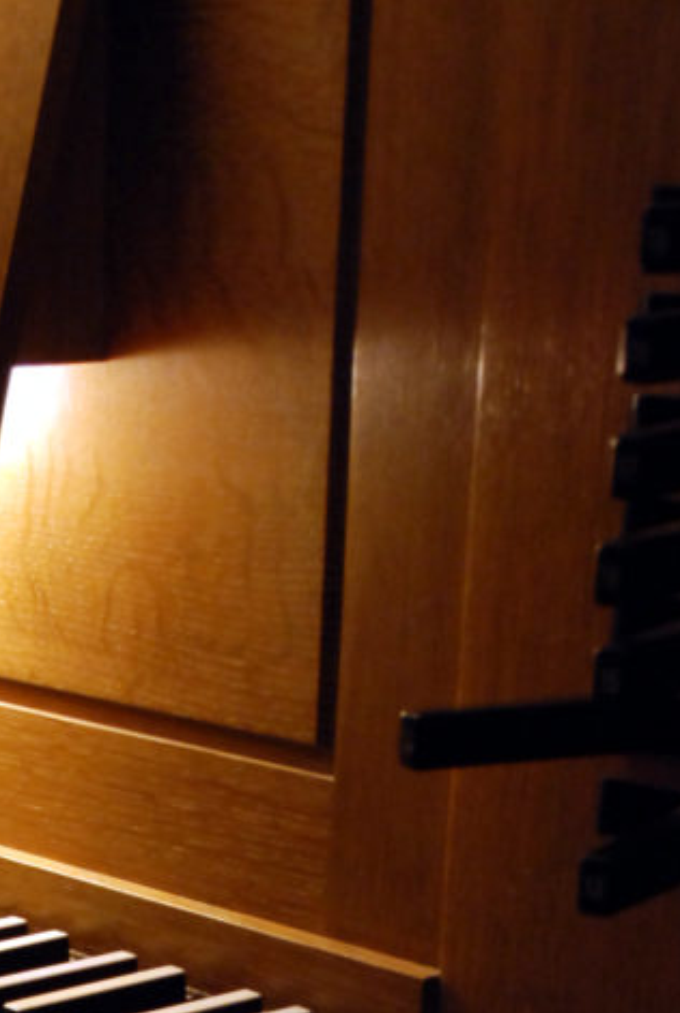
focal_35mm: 98
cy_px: 1314
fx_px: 2764
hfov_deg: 13.7
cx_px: -76
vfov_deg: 19.2
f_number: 4
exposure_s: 1/15
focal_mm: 22
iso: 800
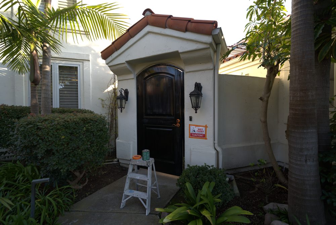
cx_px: 168
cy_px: 112
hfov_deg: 96.7
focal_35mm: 16
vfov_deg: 73.8
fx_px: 149
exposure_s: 1/160
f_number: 4
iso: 400
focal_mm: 16
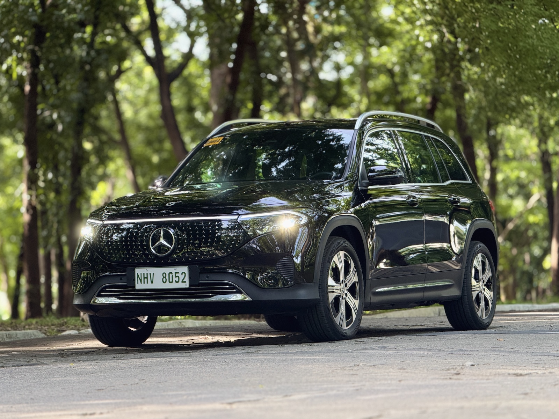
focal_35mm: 120
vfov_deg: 12.3
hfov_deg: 16.4
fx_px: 1938
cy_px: 210
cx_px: 280
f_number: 2.8
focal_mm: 15.66
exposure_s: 1/99
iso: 250
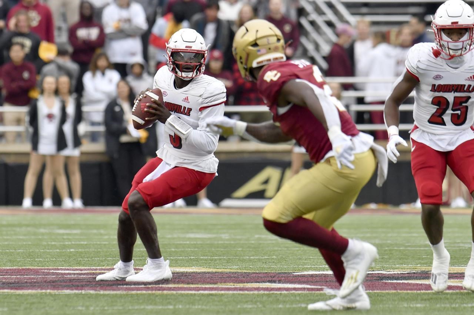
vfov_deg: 2.3
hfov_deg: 3.4
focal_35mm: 600
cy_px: 158
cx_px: 237
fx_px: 7896
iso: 800
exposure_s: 1/1600
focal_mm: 400
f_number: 5.6
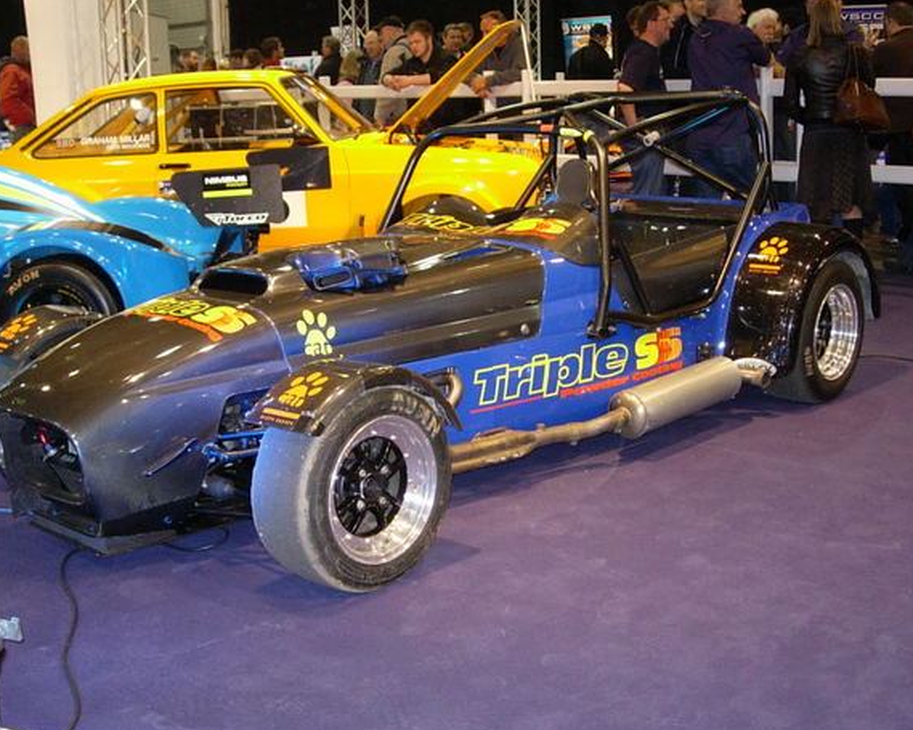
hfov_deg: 41.1
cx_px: 428
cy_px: 380
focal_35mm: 45
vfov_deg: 33.4
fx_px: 1216
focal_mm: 8.5
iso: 200
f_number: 2.9
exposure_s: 1/27.6
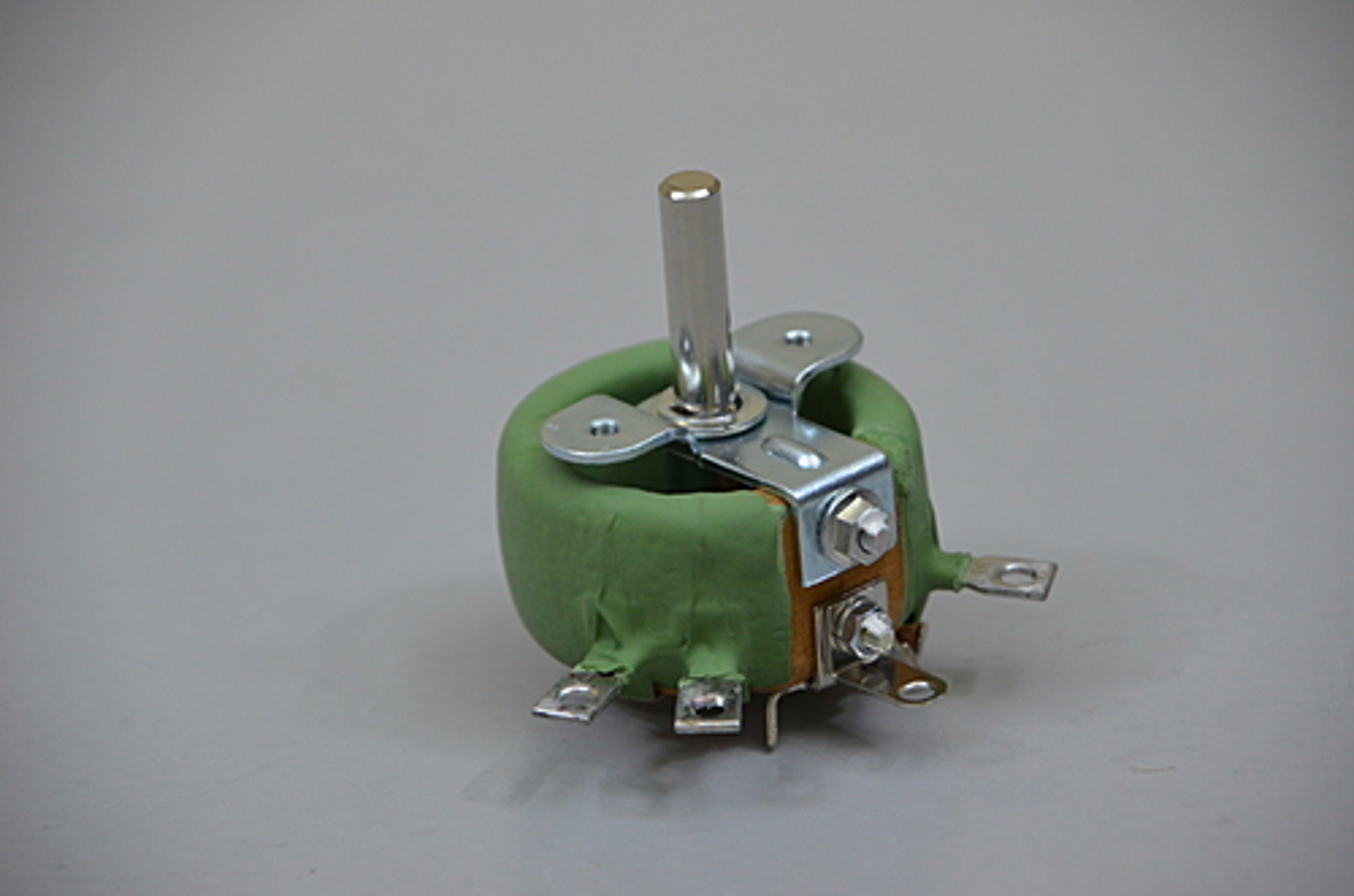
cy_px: 448
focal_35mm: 360
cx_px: 677
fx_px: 13510
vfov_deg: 3.8
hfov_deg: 5.7
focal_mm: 240
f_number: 6.3
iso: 1000
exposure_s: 1/125
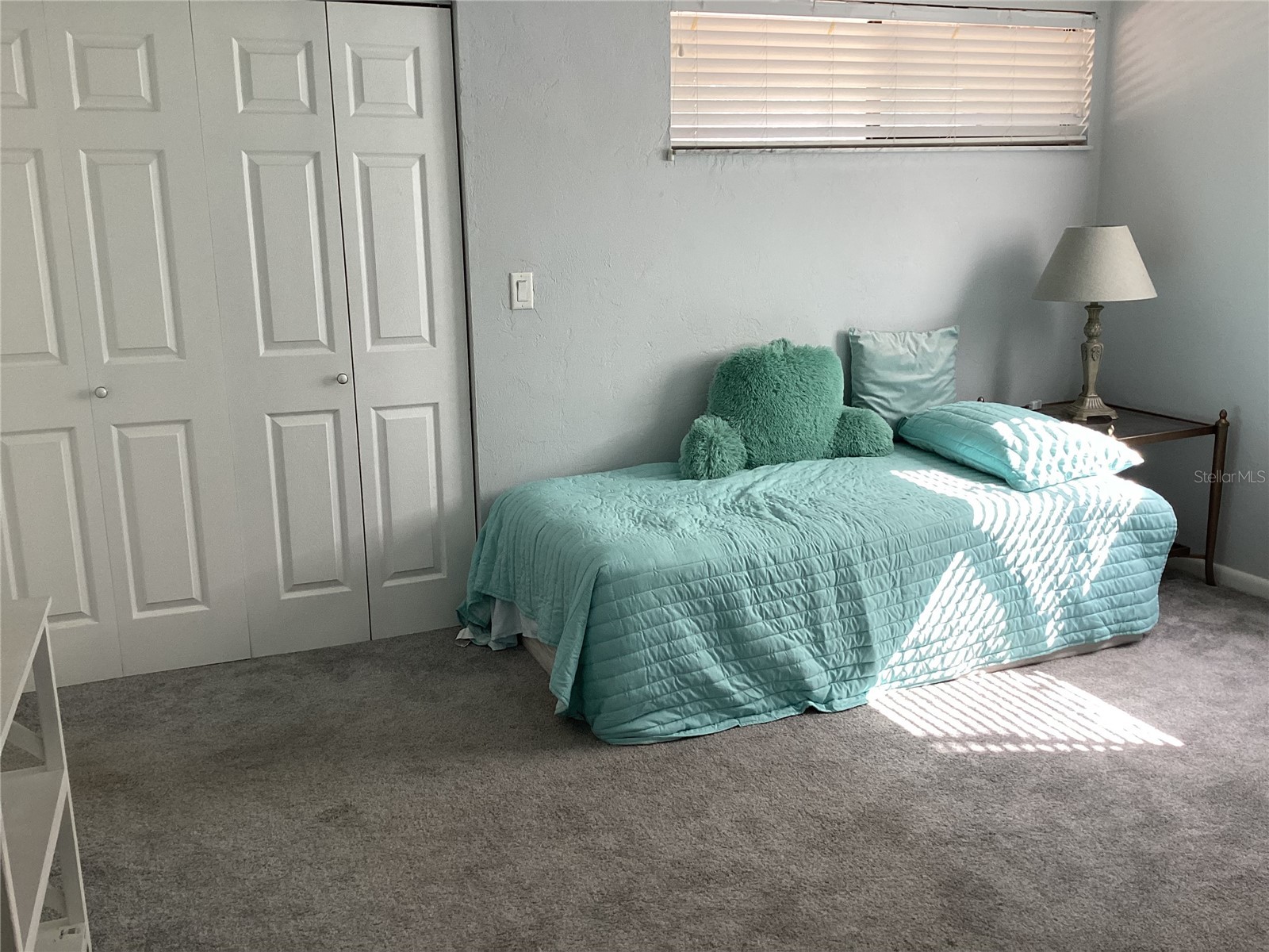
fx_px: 1136
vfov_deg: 45.4
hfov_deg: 58.4
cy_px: 476
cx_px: 634
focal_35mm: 31
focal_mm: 3.3
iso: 100
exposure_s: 1/60
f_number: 2.4
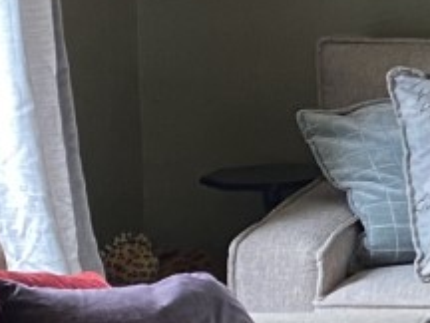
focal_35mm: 173
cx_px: 1051
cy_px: -68
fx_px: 2149
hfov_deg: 9.9
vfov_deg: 8.5
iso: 200
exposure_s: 1/60
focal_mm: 4.25
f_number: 1.8
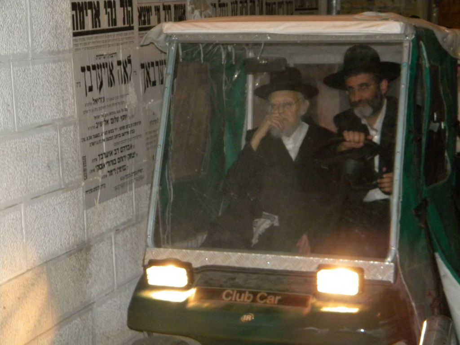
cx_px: 230
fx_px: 1103
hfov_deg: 23.6
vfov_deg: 17.8
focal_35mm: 83
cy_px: 172
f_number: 4.5
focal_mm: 15.1
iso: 515
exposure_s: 1/30
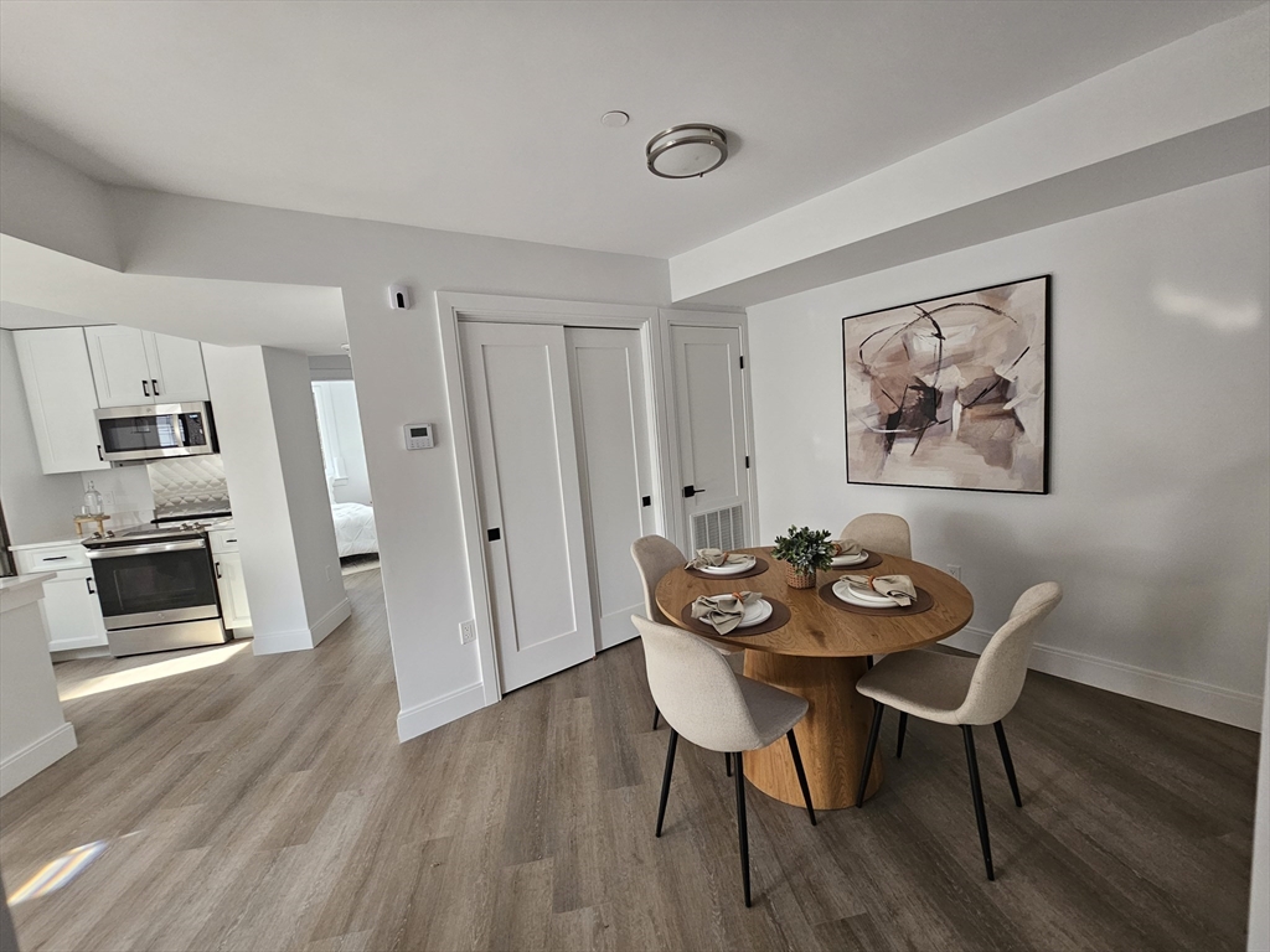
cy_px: 476
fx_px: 477
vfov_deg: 89.9
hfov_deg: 106.2
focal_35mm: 13
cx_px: 635
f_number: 2.2
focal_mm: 2.2
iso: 200
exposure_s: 1/60
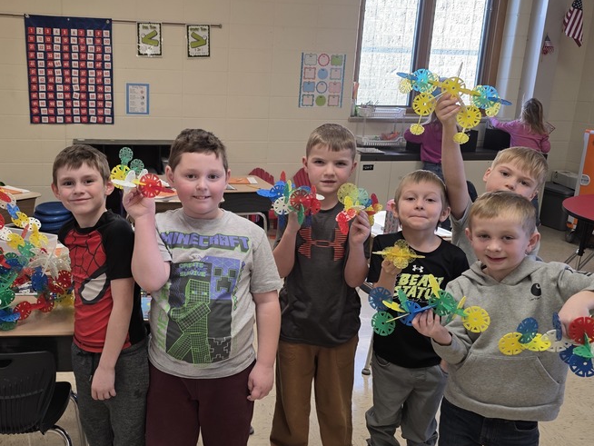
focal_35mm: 36
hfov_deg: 50.7
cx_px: 216
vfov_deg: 39.7
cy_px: 236
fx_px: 618
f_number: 1.7
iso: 100
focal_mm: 6.3
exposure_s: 1/120
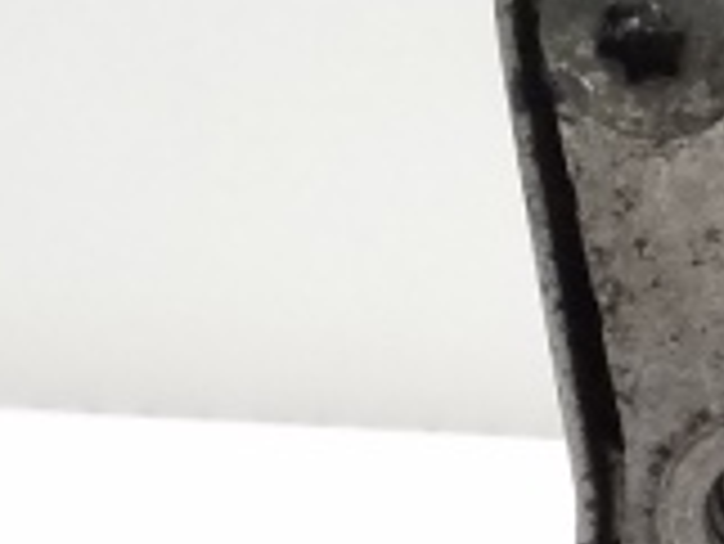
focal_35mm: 172
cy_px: 854
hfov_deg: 9.6
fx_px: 3600
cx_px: 1965
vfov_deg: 8.4
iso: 160
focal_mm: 3.6
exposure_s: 1/50
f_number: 1.9
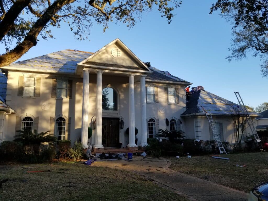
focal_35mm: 26
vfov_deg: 53.1
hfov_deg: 67.3
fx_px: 201
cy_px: 100
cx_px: 134
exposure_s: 1/616
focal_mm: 4.25
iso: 50
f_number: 1.7
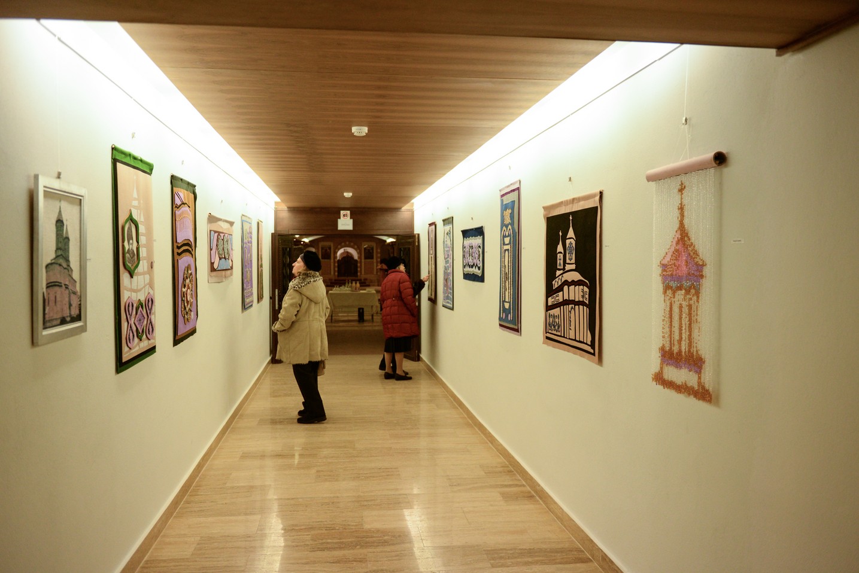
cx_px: 430
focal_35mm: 29
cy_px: 286
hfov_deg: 63.6
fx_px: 692
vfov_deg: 45.0
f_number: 2.8
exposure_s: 1/500
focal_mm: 29
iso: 2000
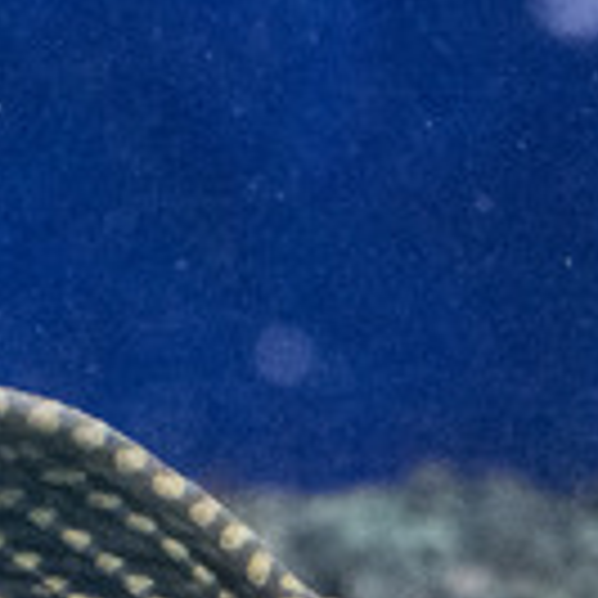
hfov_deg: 3.9
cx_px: -409
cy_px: 944
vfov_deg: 3.9
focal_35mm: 448
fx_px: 8756
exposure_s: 1/160
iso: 6400
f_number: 7.1
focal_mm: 60
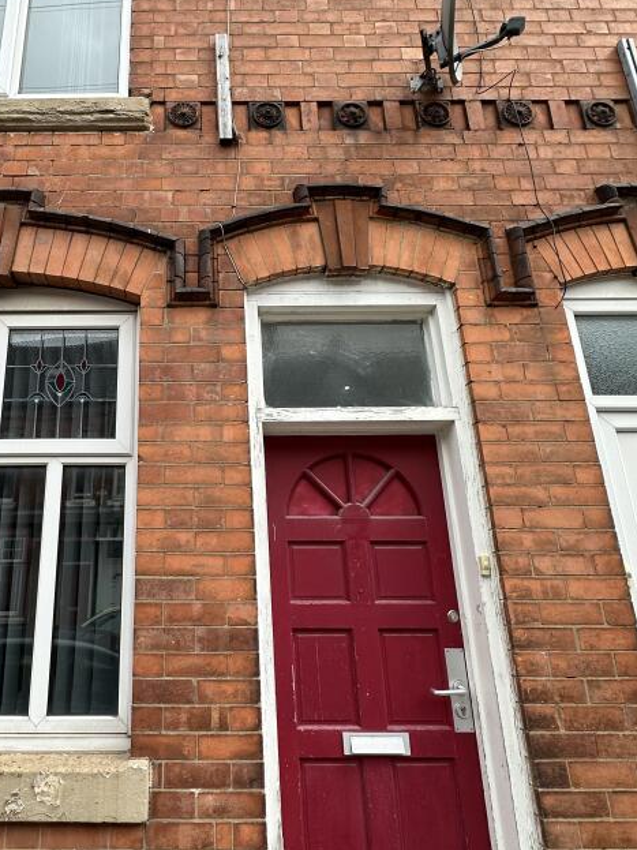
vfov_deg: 73.9
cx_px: 181
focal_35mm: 23
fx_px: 565
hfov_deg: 56.7
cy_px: 417
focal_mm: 2.22
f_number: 2.2
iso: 40
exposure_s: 1/584
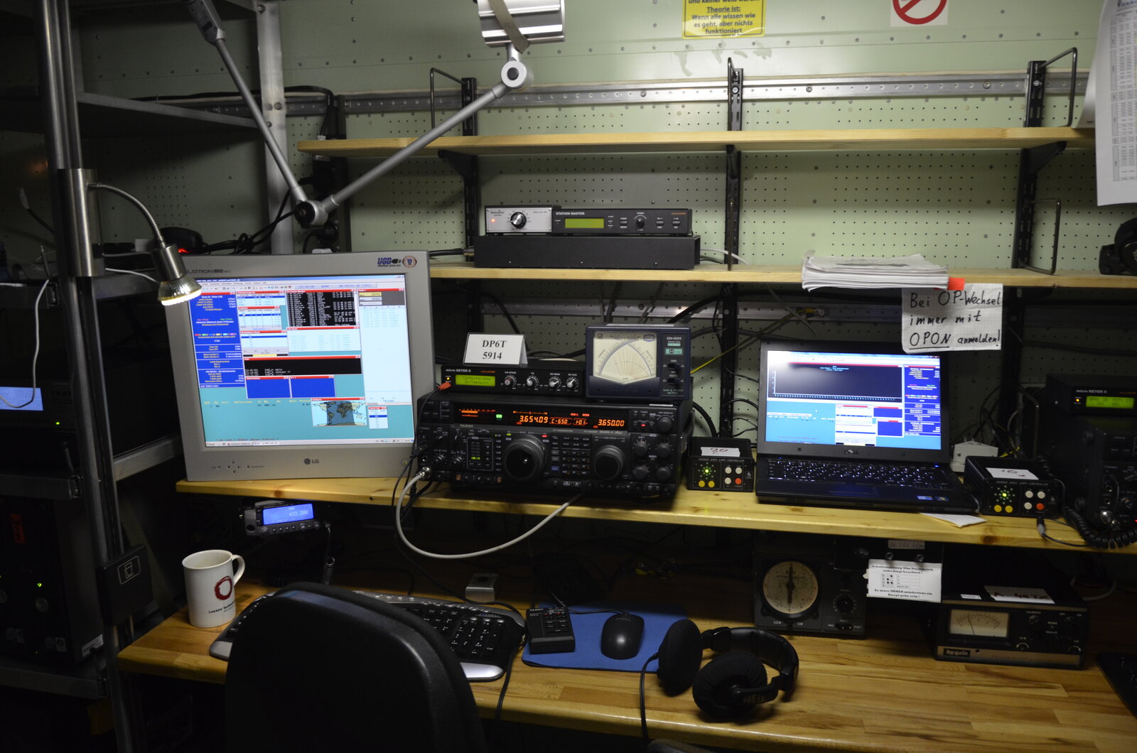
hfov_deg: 67.5
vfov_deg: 47.7
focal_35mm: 27
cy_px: 376
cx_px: 568
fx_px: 851
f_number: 3.5
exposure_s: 1/30
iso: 800
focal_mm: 18
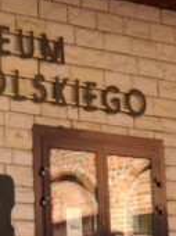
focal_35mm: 194
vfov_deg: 10.2
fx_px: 1318
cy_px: 78
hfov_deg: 7.6
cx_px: -37
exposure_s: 1/80
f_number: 5
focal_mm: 40
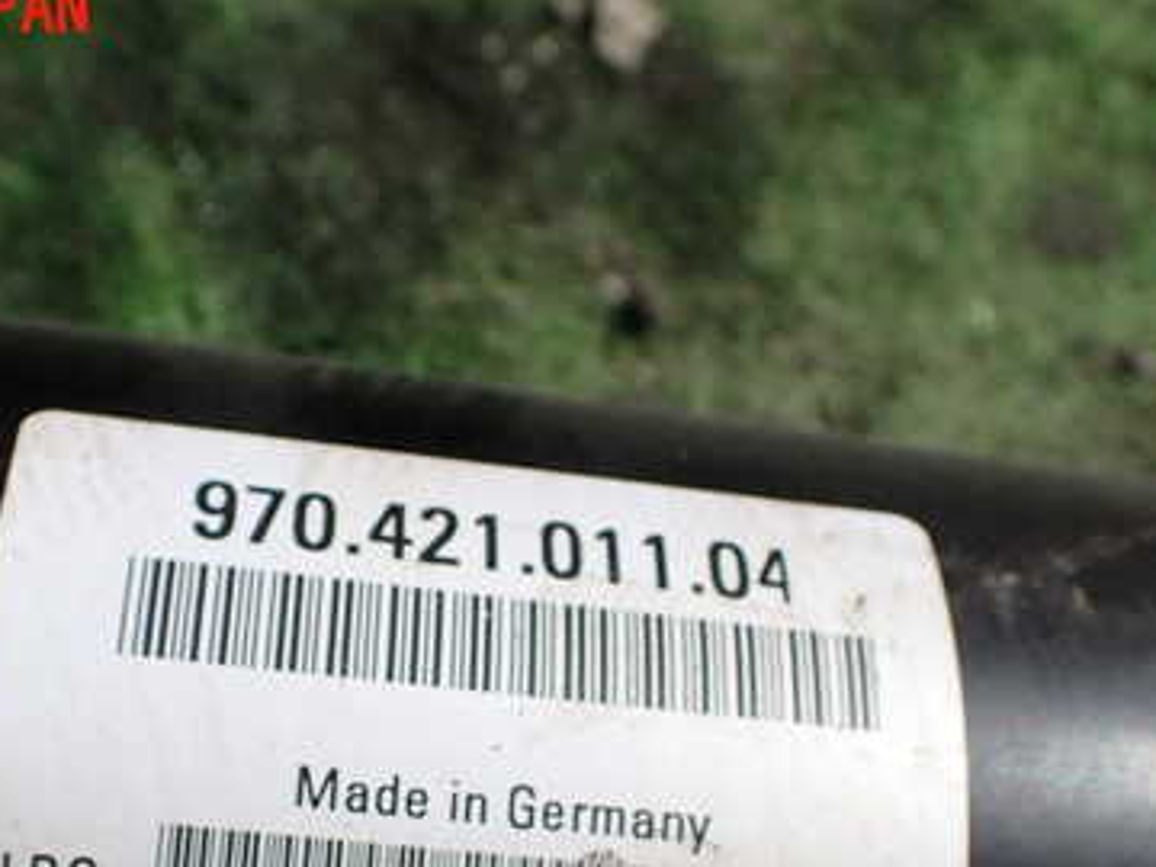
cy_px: 694
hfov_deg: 38.1
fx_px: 1670
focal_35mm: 50
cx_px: 469
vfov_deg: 28.5
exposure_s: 1/250
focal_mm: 5.4
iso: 100
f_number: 9
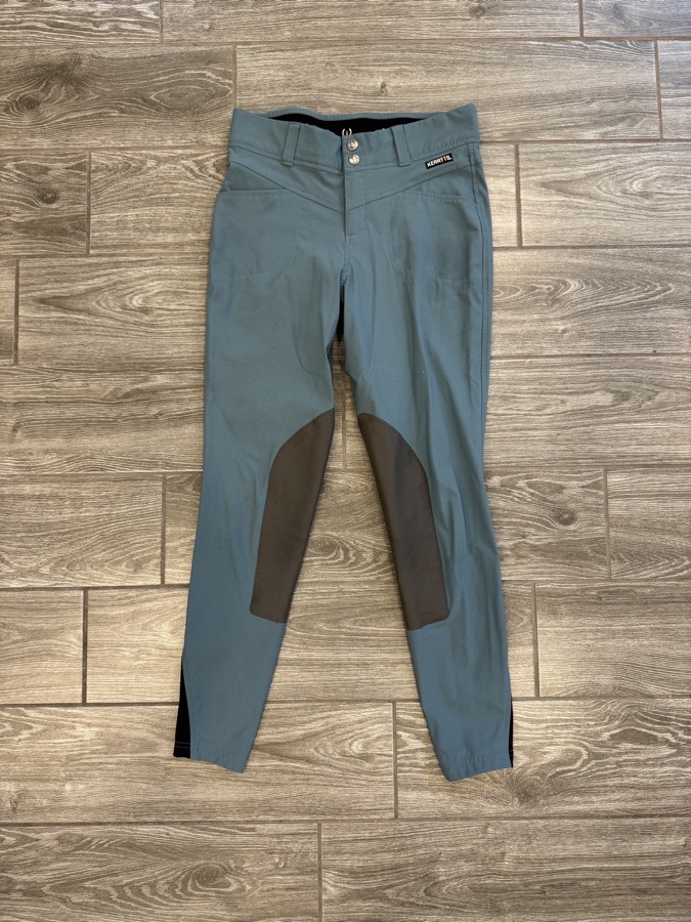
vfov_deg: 71.6
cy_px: 461
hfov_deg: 56.8
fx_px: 639
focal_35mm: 24
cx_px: 346
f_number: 1.78
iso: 200
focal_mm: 6.76
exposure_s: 1/60
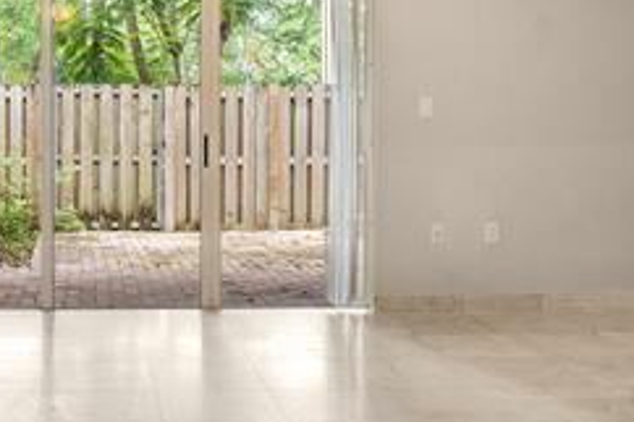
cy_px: 90
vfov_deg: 25.1
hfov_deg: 35.9
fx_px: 933
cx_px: 97
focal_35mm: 53
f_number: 8
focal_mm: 16
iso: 640
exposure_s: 1/8
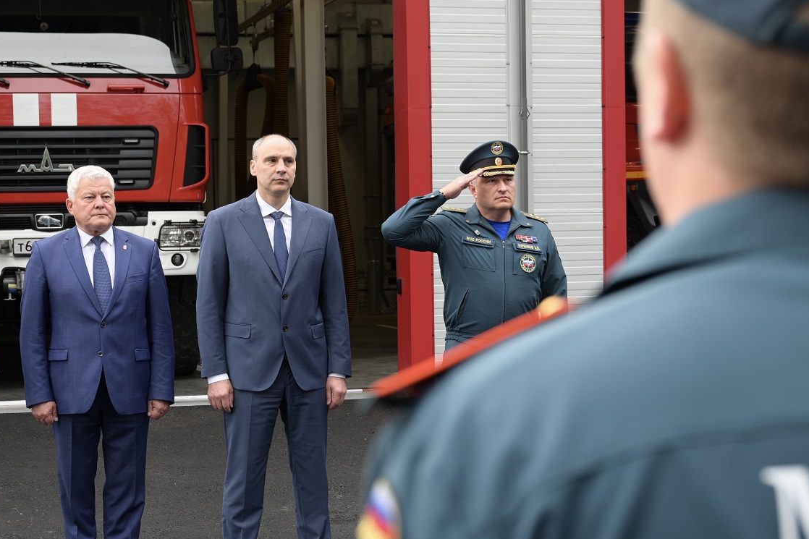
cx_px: 431
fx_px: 1775
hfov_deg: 25.7
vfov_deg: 17.3
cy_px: 300
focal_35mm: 79
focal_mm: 46
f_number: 4.5
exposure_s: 1/250
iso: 250
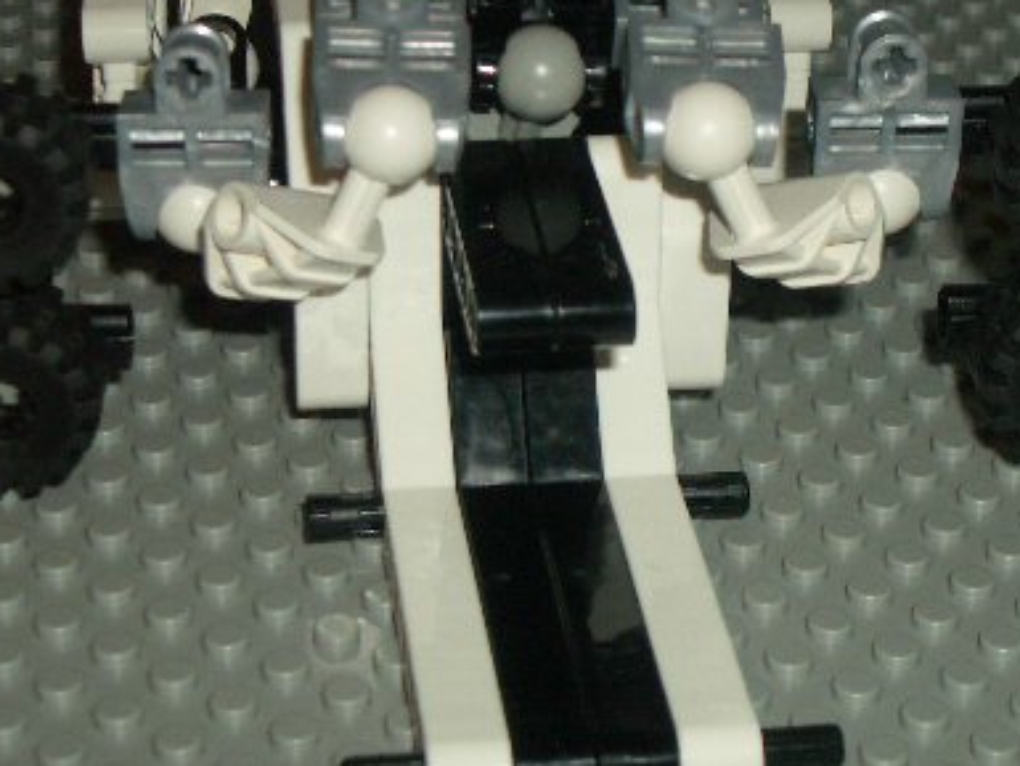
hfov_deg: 19.1
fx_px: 3036
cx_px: 570
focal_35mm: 103
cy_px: 268
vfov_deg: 14.4
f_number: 3.5
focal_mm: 10.2
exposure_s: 1/60
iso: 100
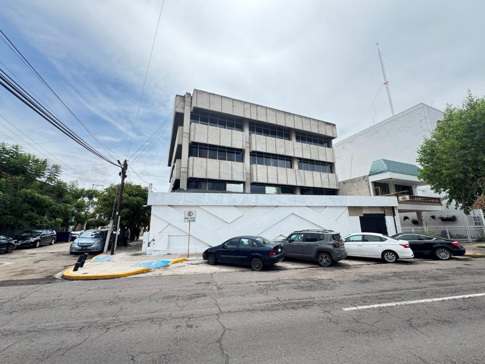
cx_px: 242
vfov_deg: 85.7
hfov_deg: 102.1
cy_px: 182
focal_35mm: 14
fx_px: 196
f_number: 2.2
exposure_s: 1/675
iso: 50
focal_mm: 2.22
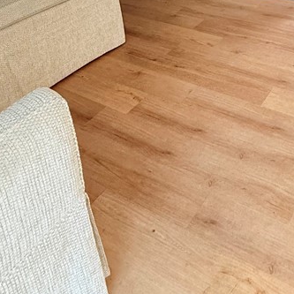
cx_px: 275
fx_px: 365
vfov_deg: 34.4
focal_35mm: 38
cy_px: -65
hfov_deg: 40.0
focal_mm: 2.22
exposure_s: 1/120
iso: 250
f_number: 2.2
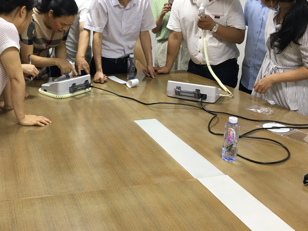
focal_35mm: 44
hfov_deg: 41.9
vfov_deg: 32.8
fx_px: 392
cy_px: 93
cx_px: 85
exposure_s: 1/33
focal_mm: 4.15
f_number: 2.2
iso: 50
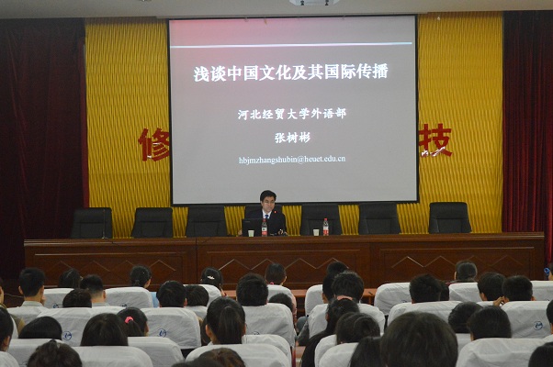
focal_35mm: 54
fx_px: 829
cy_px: 184
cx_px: 276
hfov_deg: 36.9
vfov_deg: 25.0
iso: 3200
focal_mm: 36
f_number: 5
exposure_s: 1/20
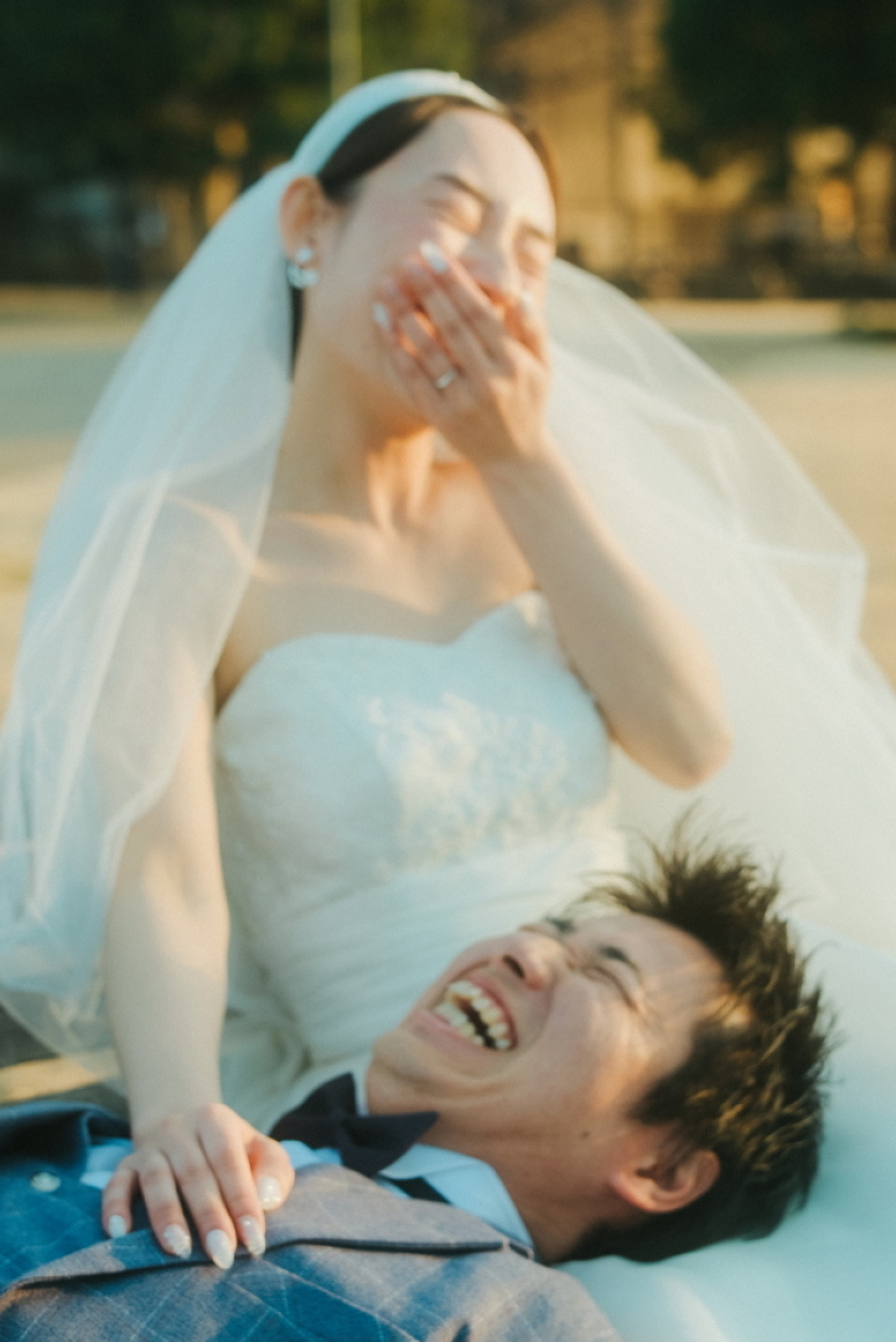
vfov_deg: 24.5
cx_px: 425
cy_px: 675
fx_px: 3095
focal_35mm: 83
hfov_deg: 16.5
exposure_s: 1/250
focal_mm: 50
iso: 160
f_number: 3.6
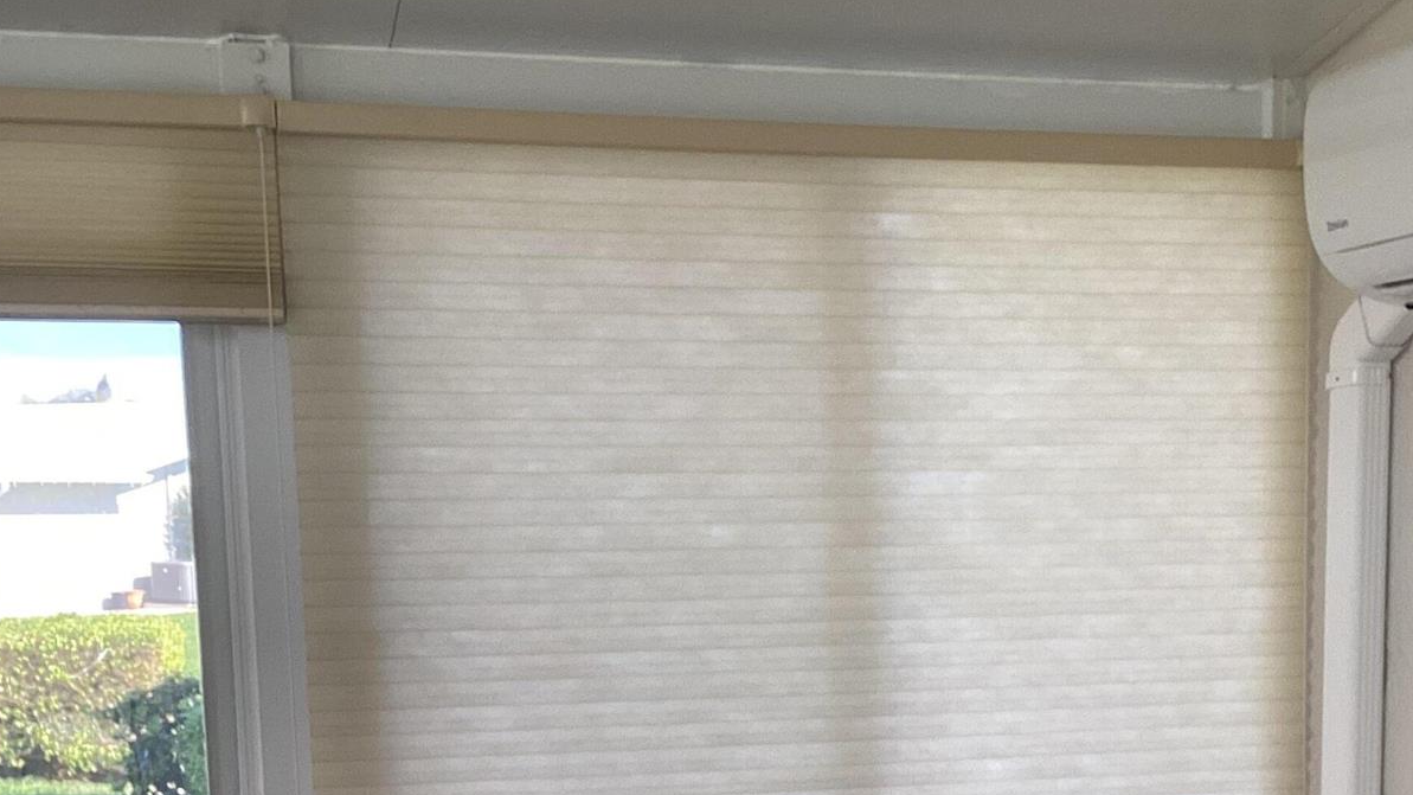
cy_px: 770
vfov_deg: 20.2
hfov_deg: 35.7
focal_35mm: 58
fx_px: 2173
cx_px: 930
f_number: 2.4
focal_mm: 3.3
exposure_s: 1/120
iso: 64
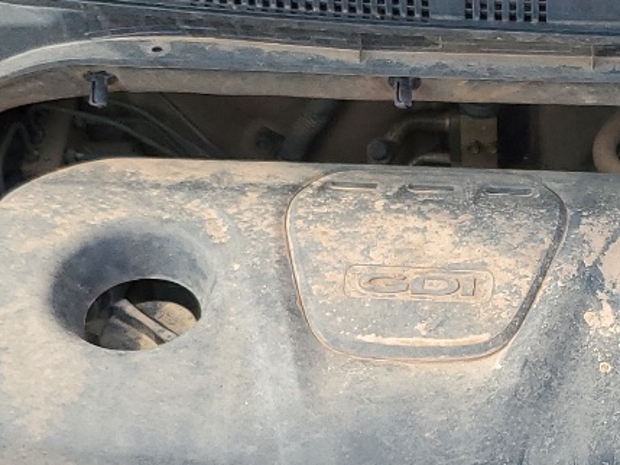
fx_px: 1738
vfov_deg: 15.0
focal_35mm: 97
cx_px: 639
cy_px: 451
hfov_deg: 19.6
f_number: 1.5
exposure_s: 1/833
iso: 50
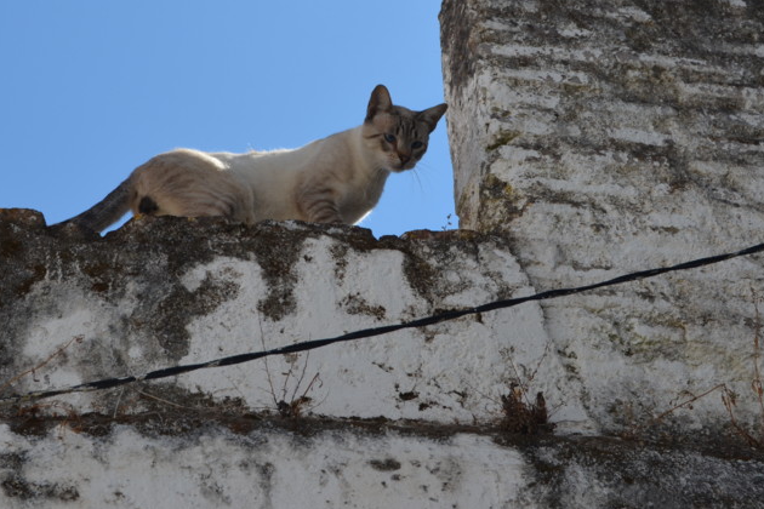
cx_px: 324
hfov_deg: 19.4
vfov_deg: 13.0
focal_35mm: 105
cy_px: 132
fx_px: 2228
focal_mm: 46
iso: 110
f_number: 8
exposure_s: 1/250
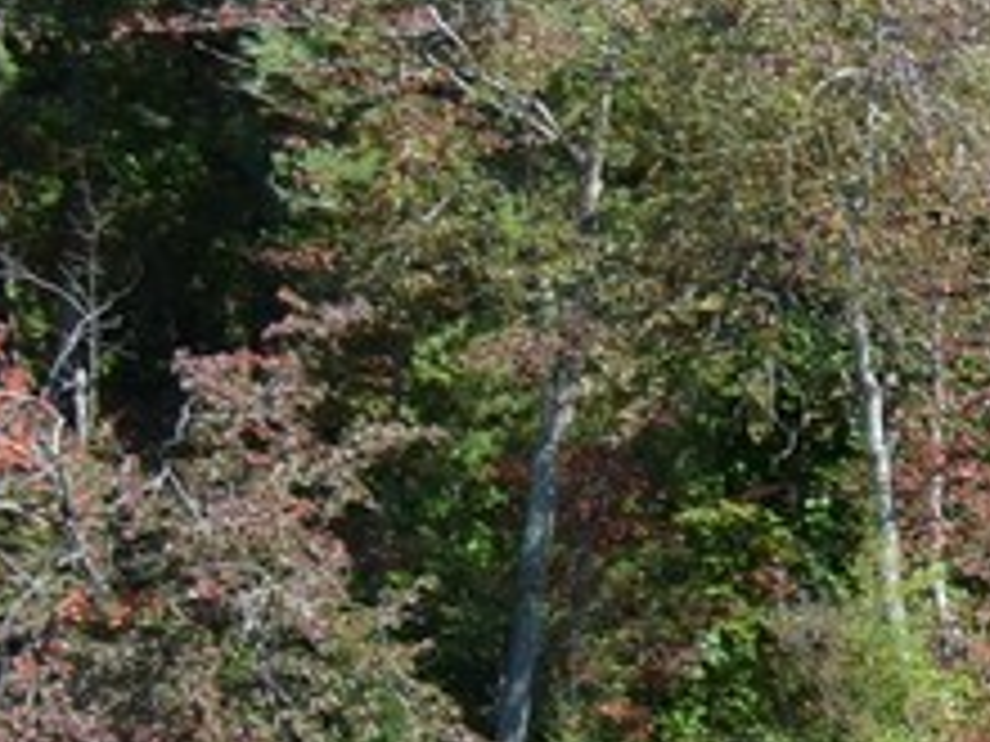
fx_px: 4490
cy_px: 920
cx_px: 2488
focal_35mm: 157
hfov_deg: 10.5
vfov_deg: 9.3
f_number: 8
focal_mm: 20
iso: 180
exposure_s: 1/250
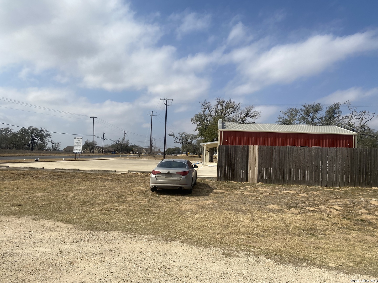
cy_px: 142
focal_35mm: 26
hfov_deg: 67.3
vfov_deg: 53.1
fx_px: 284
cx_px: 189
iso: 32
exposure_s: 1/6410
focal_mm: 4.25
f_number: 1.8
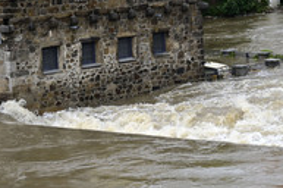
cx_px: 228
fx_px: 1138
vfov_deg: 9.4
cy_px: 60
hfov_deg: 14.1
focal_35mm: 145
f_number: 2.8
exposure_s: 1/320
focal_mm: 62
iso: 360
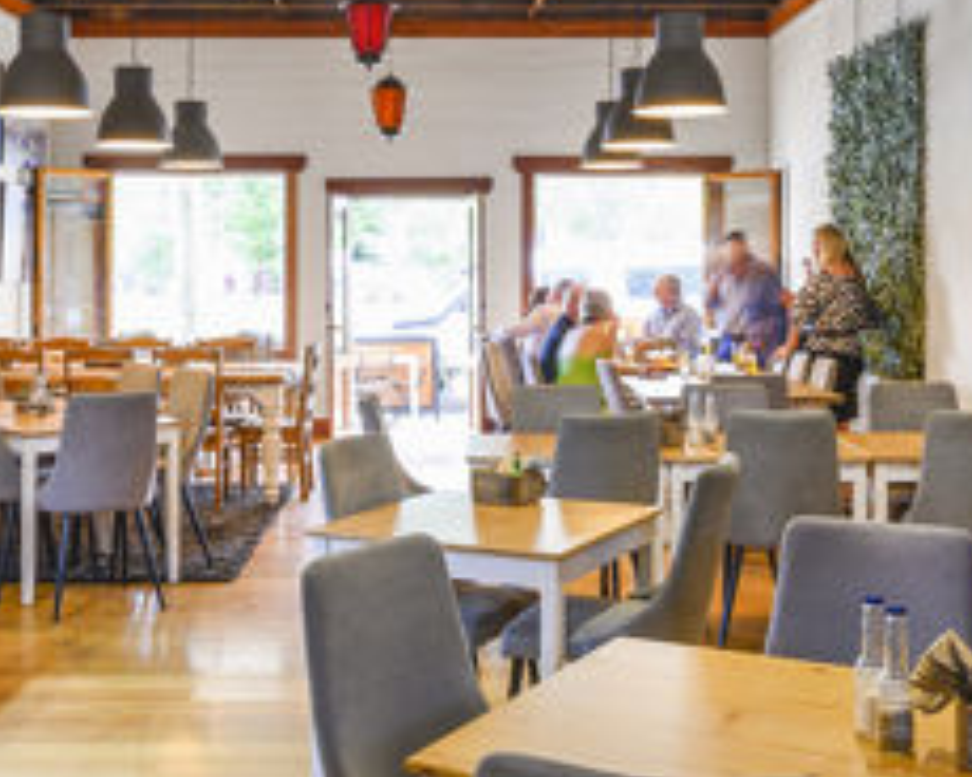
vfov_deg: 30.7
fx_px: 1410
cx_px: 494
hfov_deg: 38.0
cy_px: 283
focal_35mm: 49
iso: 160
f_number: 9
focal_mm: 15
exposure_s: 1
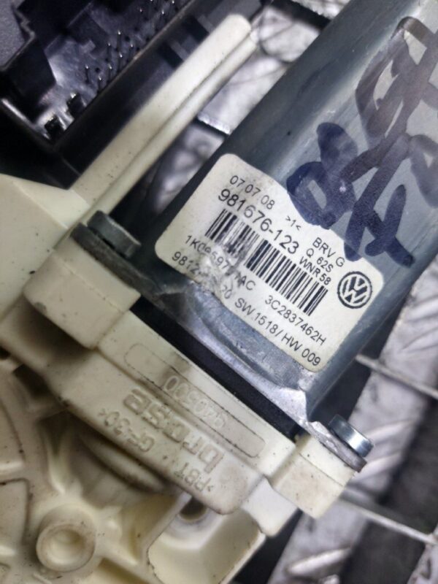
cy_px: 292
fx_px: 422
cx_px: 219
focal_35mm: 25
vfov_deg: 69.4
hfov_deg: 54.9
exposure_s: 1/50
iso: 80
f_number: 1.8
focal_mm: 5.23
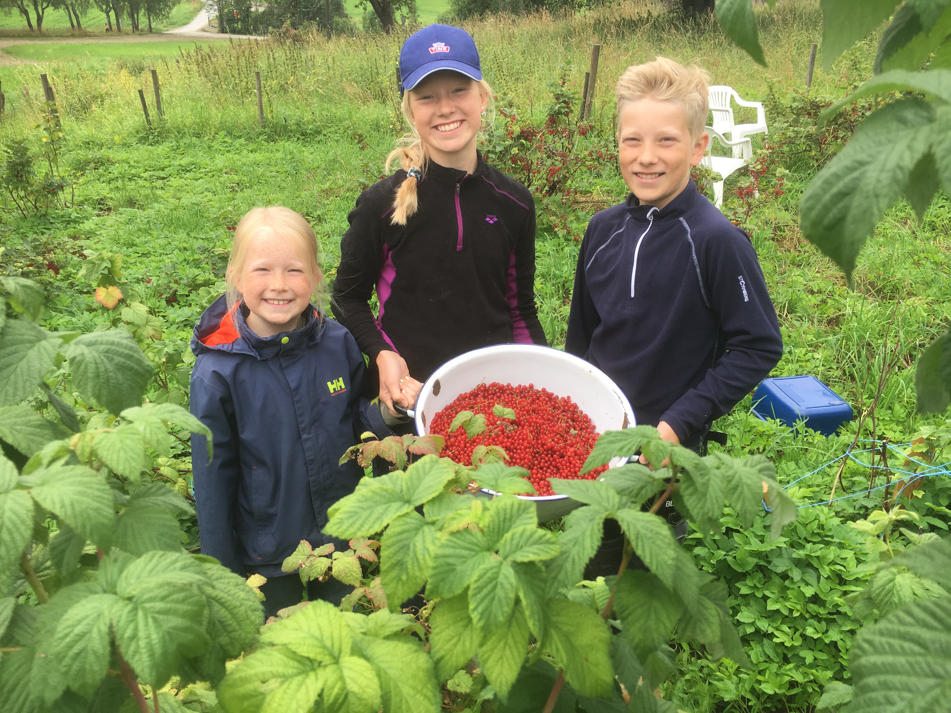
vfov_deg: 48.2
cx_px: 476
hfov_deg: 61.7
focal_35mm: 29
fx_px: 797
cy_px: 356
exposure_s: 1/315
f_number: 2.2
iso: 25
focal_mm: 4.15
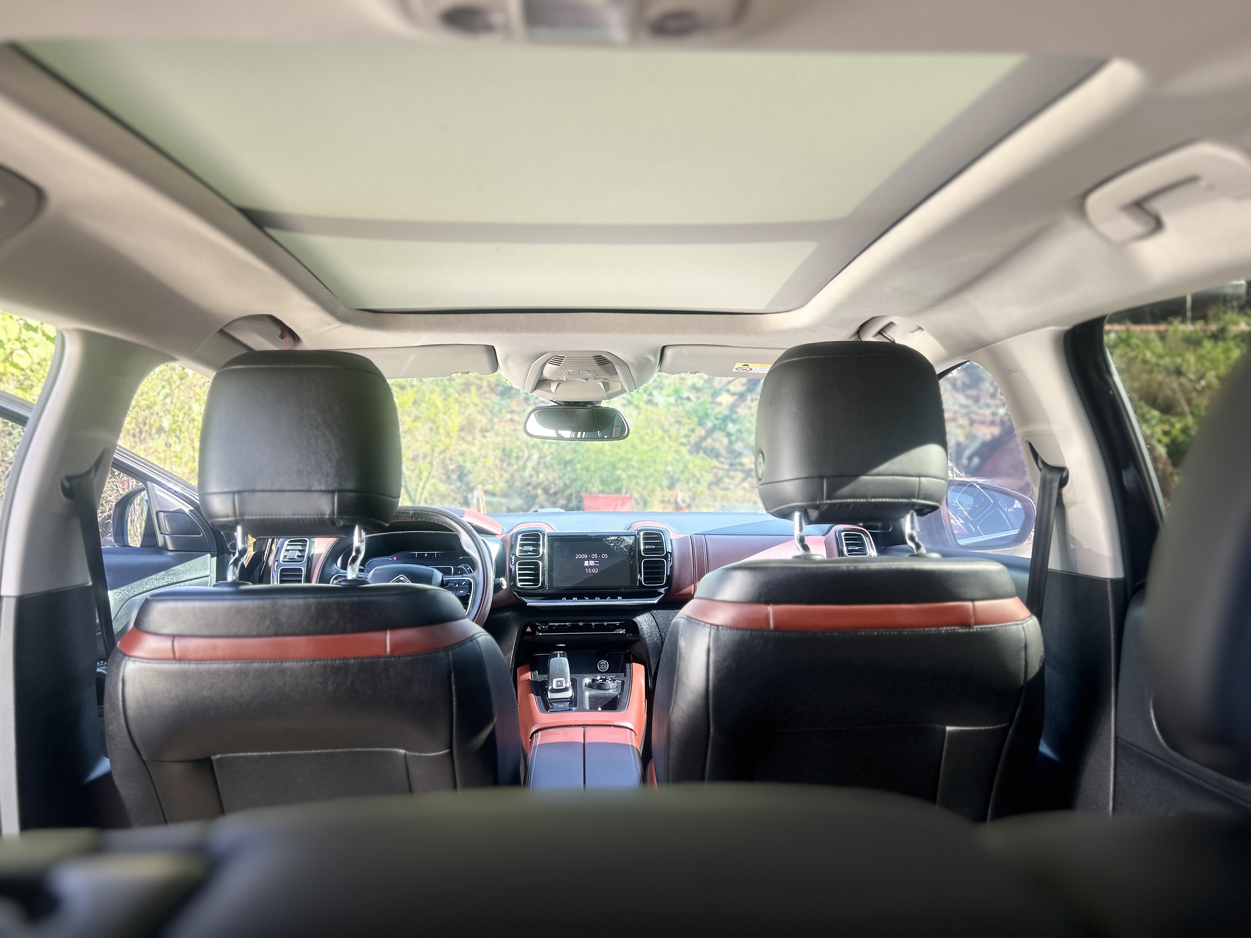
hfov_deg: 67.3
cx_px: 626
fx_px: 940
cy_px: 469
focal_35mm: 26
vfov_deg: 53.1
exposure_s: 1/191
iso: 40
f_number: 1.5
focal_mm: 5.7
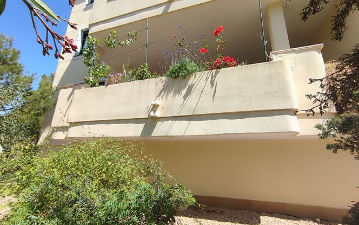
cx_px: 183
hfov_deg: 91.1
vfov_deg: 64.9
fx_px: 176
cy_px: 105
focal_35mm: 18
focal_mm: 1.65
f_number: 2.2
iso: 50
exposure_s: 1/720
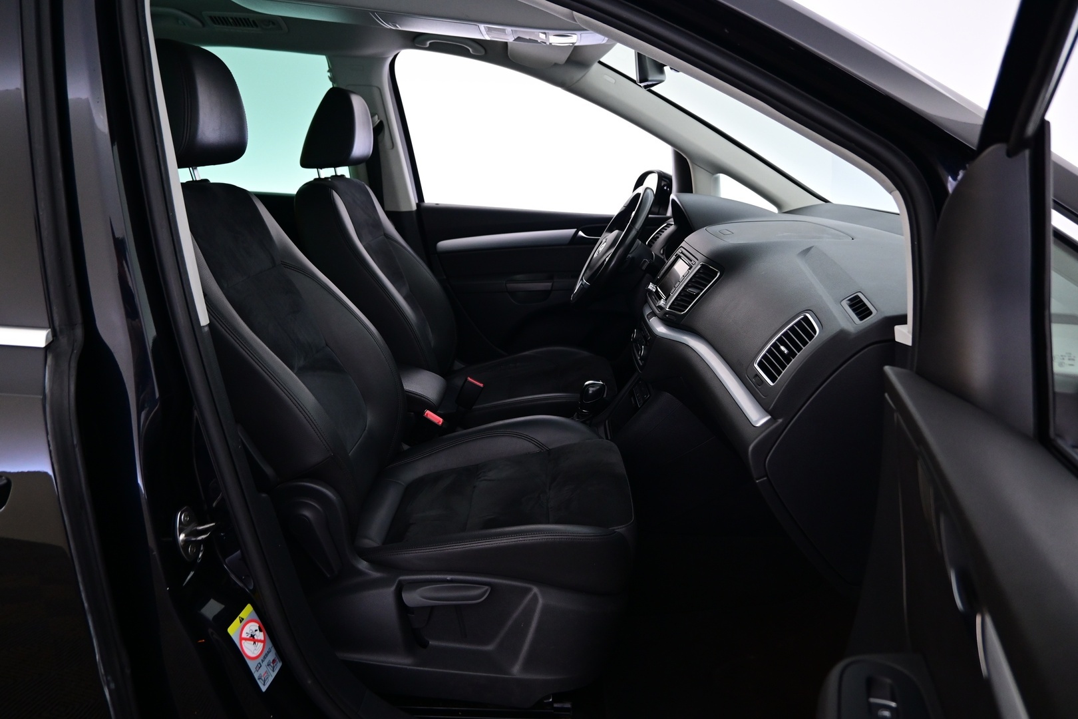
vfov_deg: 53.1
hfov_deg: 73.7
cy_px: 360
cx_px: 539
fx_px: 719
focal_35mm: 24
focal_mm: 16
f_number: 3.5
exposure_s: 1/25
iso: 1000
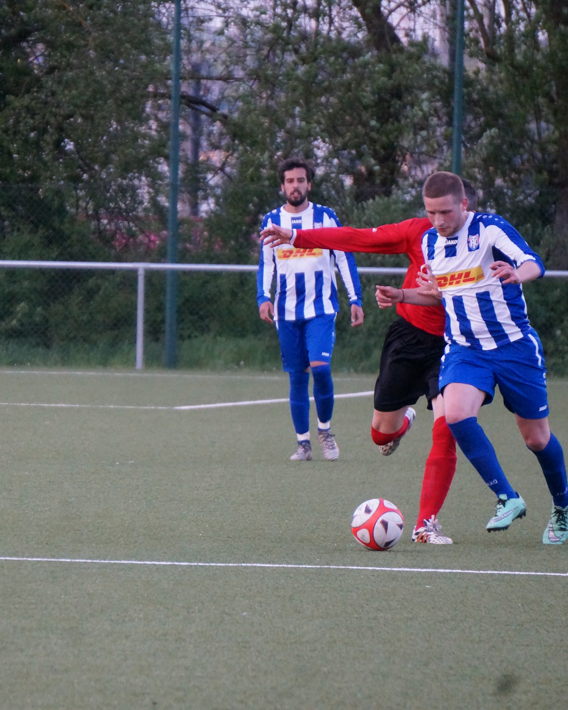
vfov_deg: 4.3
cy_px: 355
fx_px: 9351
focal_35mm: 445
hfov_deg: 3.5
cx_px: 171
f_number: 6.3
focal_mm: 210
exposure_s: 1/640
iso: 3200
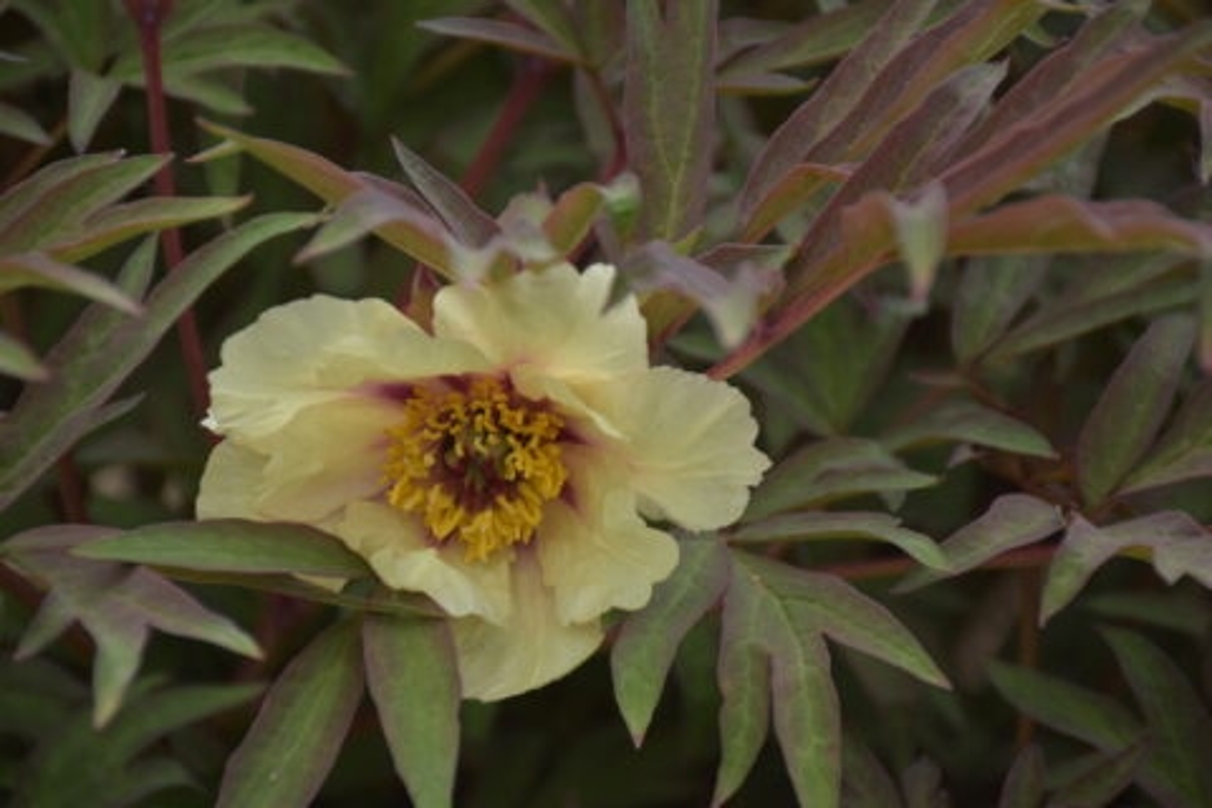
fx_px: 7069
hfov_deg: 9.8
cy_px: 404
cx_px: 606
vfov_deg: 6.5
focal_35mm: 210
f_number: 5.6
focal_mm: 140
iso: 250
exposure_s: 1/400
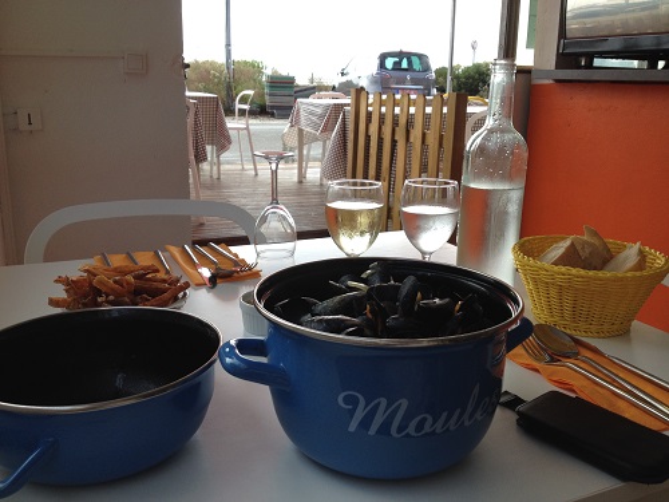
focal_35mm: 35
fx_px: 676
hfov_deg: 52.6
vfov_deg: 40.7
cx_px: 334
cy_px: 251
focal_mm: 4.28
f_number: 2.4
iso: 50
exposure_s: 1/497
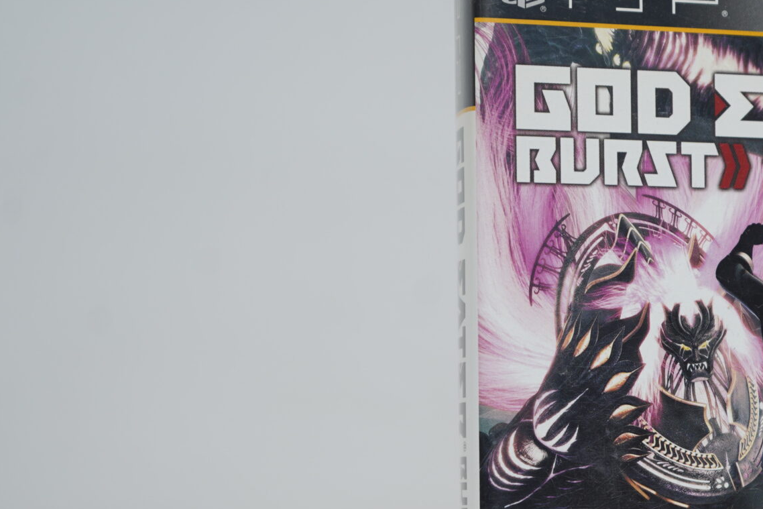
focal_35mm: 99
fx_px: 2098
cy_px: 466
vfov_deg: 13.7
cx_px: 727
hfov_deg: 20.1
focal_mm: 44
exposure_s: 1/10
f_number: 5
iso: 64
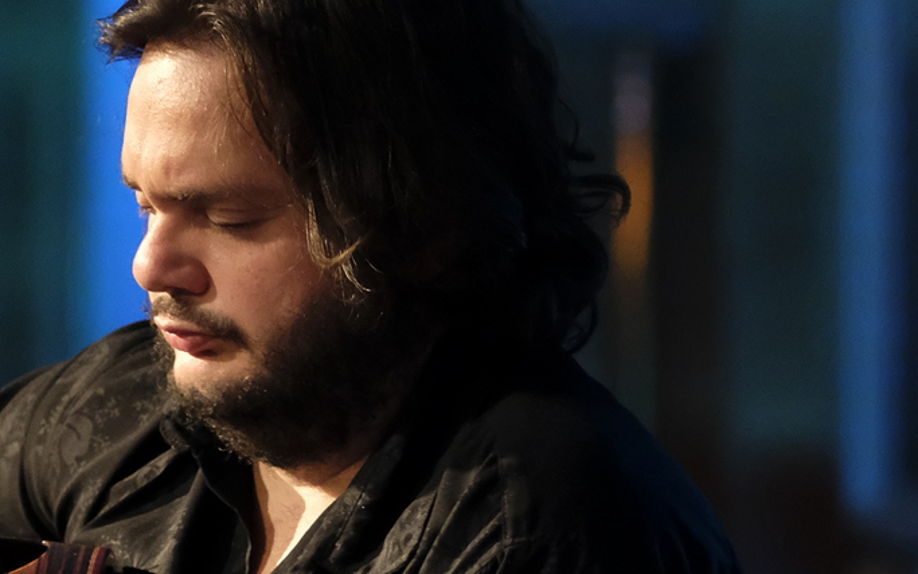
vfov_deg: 3.3
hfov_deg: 5.2
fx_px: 10083
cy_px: 546
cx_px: 753
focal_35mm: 403
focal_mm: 90
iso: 5000
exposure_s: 1/125
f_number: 2.8
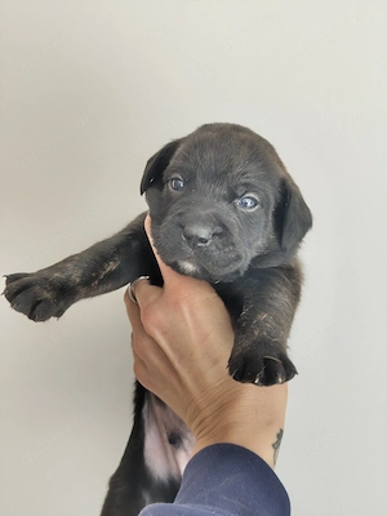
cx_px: 194
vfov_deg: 41.2
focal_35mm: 46
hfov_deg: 31.5
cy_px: 258
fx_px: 686
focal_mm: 8.72
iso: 320
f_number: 1.63
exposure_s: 1/33.3
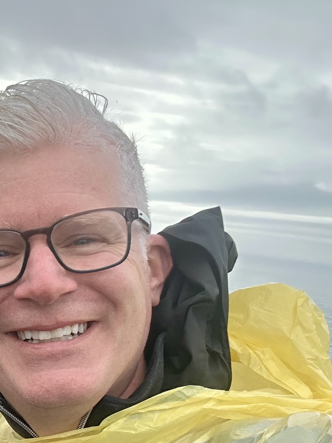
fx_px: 780
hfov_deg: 21.5
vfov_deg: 31.0
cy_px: 343
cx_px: -109
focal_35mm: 61
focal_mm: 2.69
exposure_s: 1/557
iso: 25
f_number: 1.9
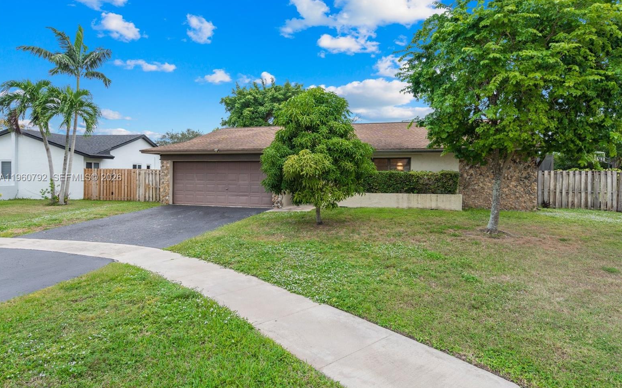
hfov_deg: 85.1
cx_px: 318
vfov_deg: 59.6
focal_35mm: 20
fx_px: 339
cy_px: 178
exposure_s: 1/80
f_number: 11
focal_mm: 19
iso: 400
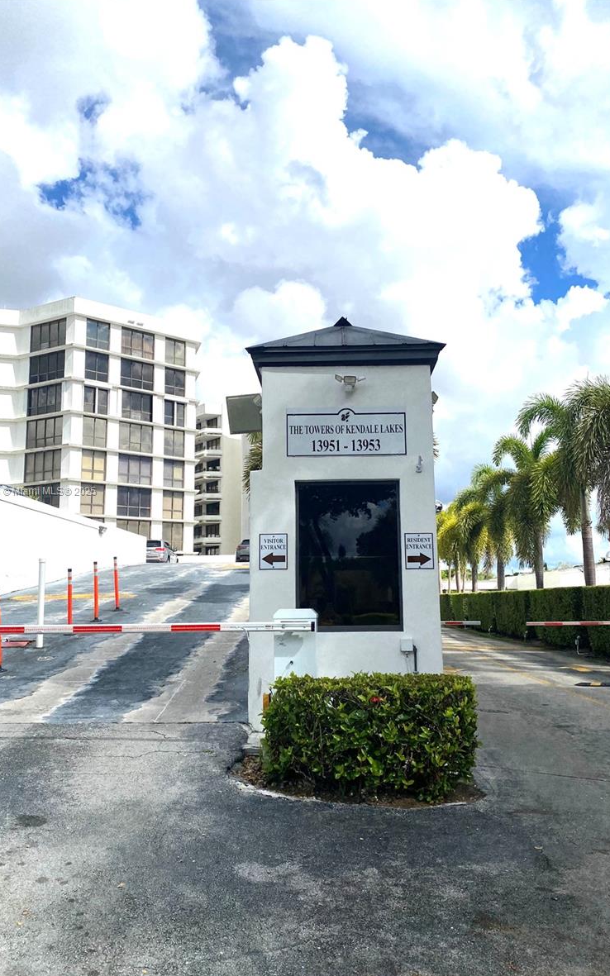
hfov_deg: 44.5
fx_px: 745
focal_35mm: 28
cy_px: 492
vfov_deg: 66.5
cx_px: 317
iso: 32
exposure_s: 1/6410
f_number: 1.8
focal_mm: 4.25
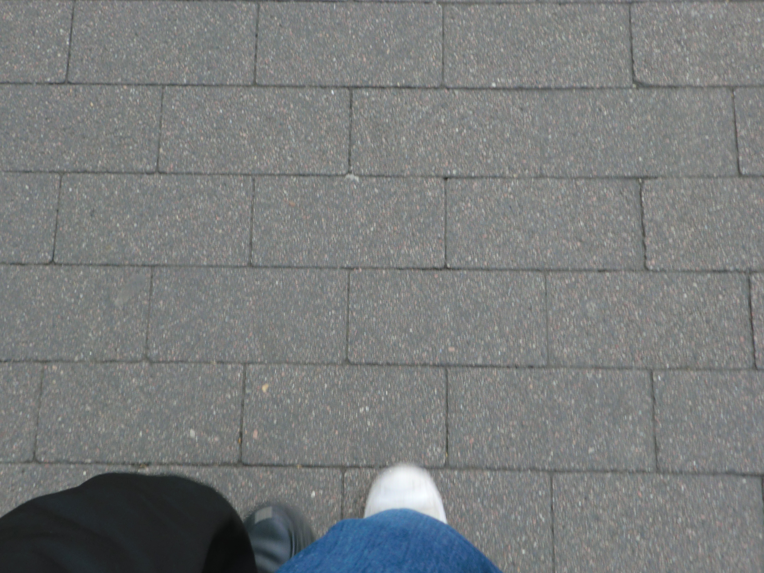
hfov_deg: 42.1
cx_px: 382
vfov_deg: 32.2
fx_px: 993
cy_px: 286
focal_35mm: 45
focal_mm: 8.2
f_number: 4.3
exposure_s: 1/250
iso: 100
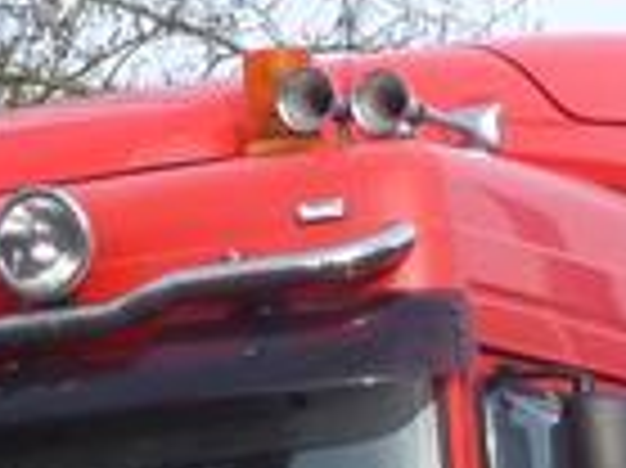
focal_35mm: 236
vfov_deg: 6.1
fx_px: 4264
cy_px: 1058
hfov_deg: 8.4
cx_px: 234
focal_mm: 7.4
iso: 100
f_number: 3.9
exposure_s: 1/250
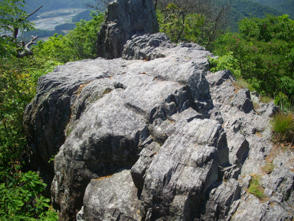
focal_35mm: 37
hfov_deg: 50.1
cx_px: 147
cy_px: 110
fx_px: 314
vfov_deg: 38.7
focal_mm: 6.2
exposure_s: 1/320
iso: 100
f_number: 5.6
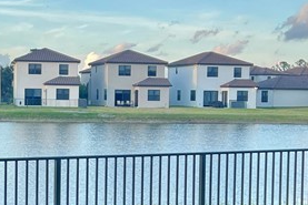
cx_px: 96
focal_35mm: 100
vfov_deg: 13.7
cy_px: 151
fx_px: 856
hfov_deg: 20.3
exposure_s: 1/539
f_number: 1.5
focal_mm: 5.7
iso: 50
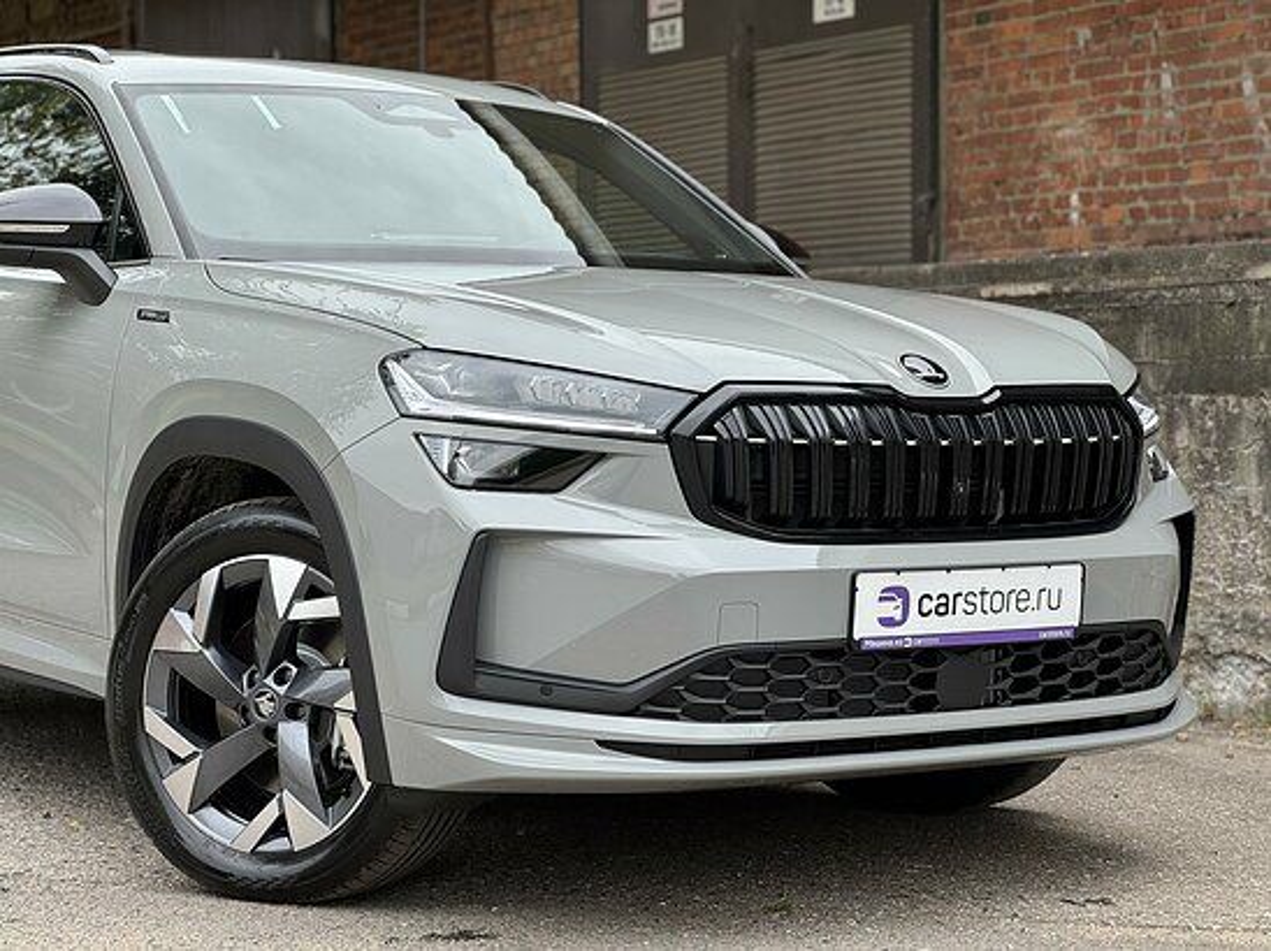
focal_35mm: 77
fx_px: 2825
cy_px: 476
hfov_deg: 25.4
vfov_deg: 19.1
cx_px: 636
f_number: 2.8
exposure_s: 1/99
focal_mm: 9
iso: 40
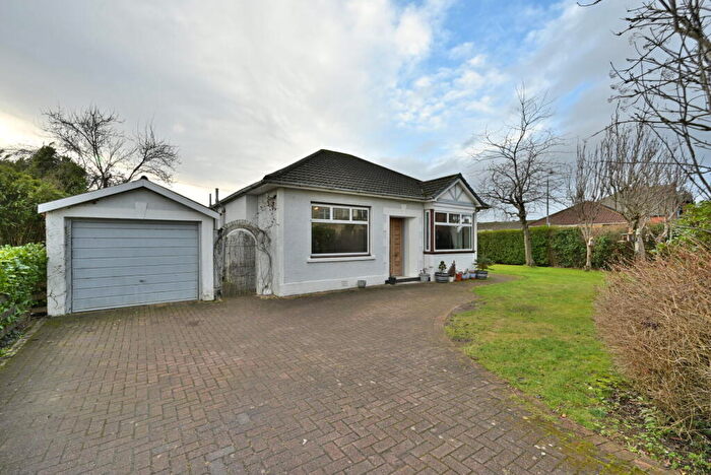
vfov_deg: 75.6
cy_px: 238
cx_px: 356
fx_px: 306
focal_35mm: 16
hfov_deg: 98.5
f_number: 10
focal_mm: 15.5
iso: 200
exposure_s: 1/50
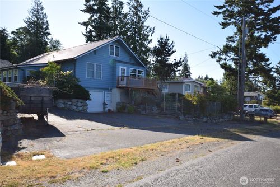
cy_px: 94
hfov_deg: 61.9
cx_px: 140
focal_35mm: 30
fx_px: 233
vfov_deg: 43.7
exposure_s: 1/160
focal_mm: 20
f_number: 6.3
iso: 100
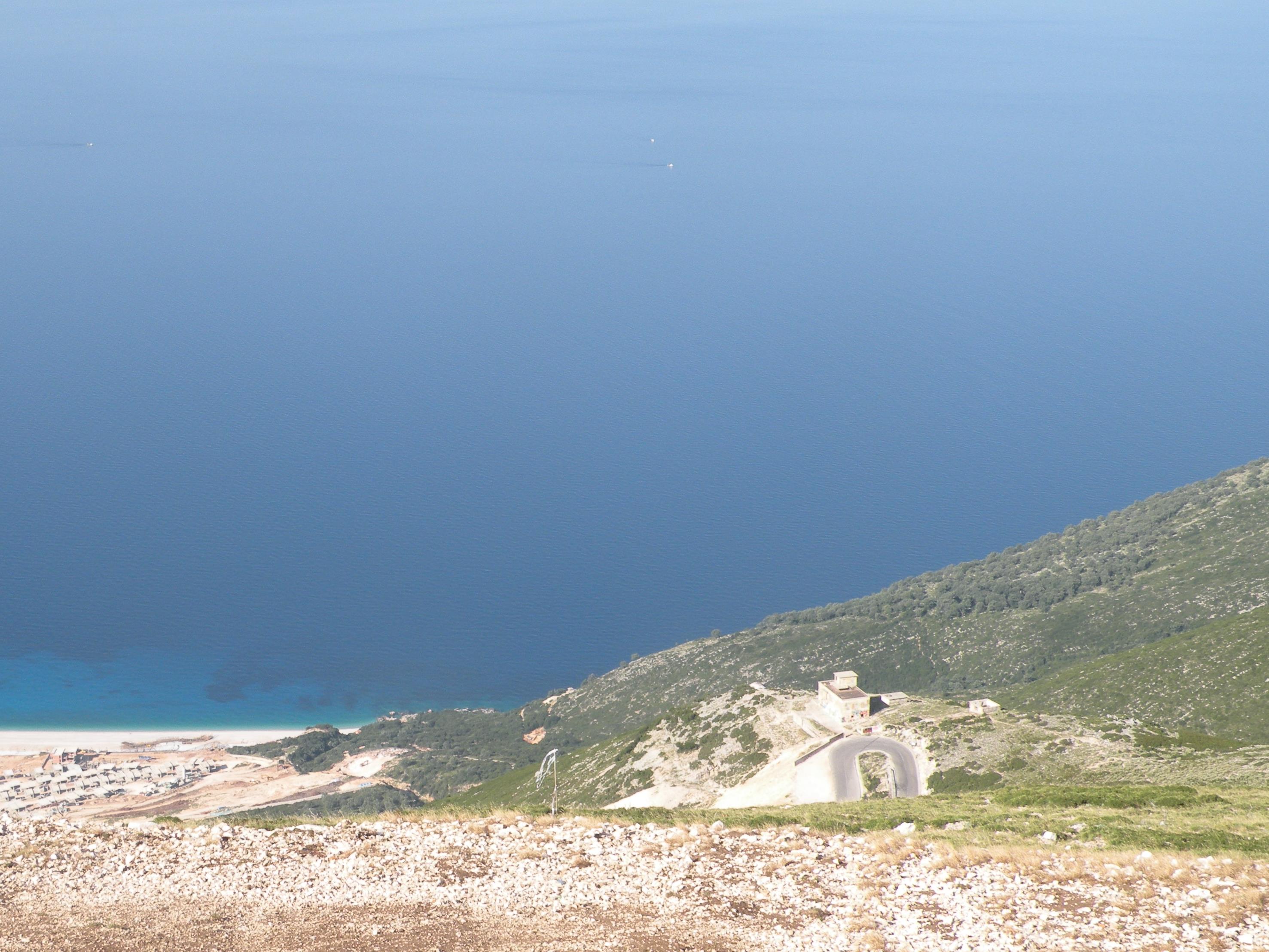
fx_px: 2053
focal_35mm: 56
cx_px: 634
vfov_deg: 26.1
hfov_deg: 34.3
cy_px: 476
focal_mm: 9.8
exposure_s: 1/238
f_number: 5.6
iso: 64
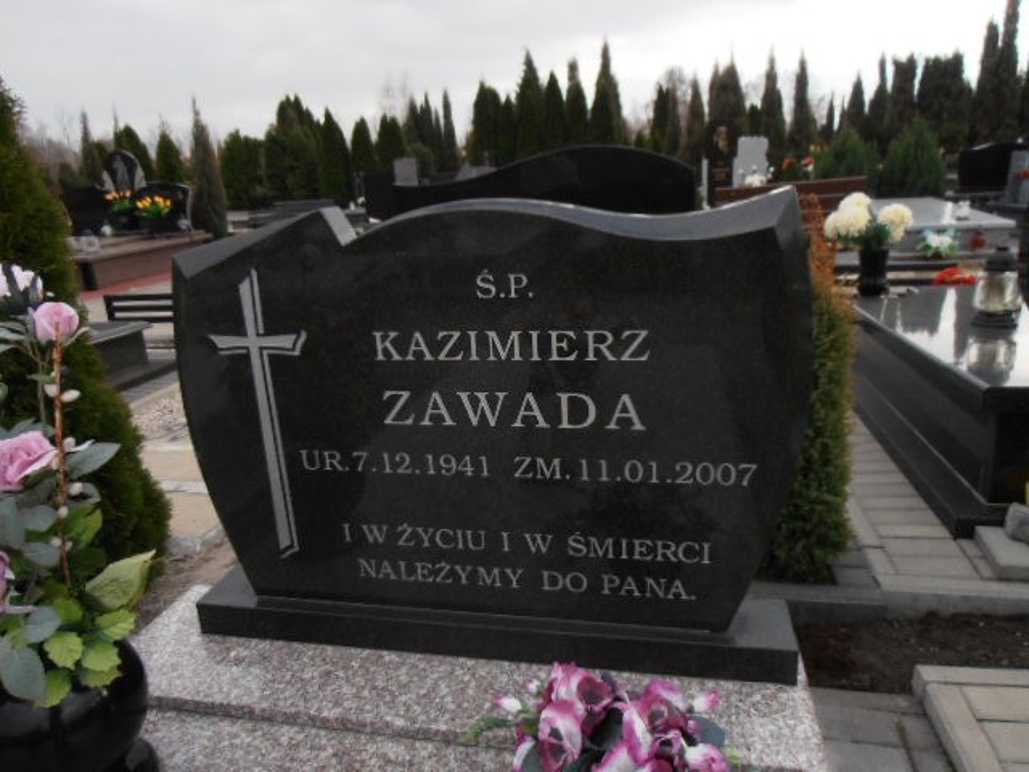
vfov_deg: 56.8
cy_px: 386
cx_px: 514
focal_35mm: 24
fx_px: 713
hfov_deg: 71.6
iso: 80
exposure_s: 1/320
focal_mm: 4.2
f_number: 3
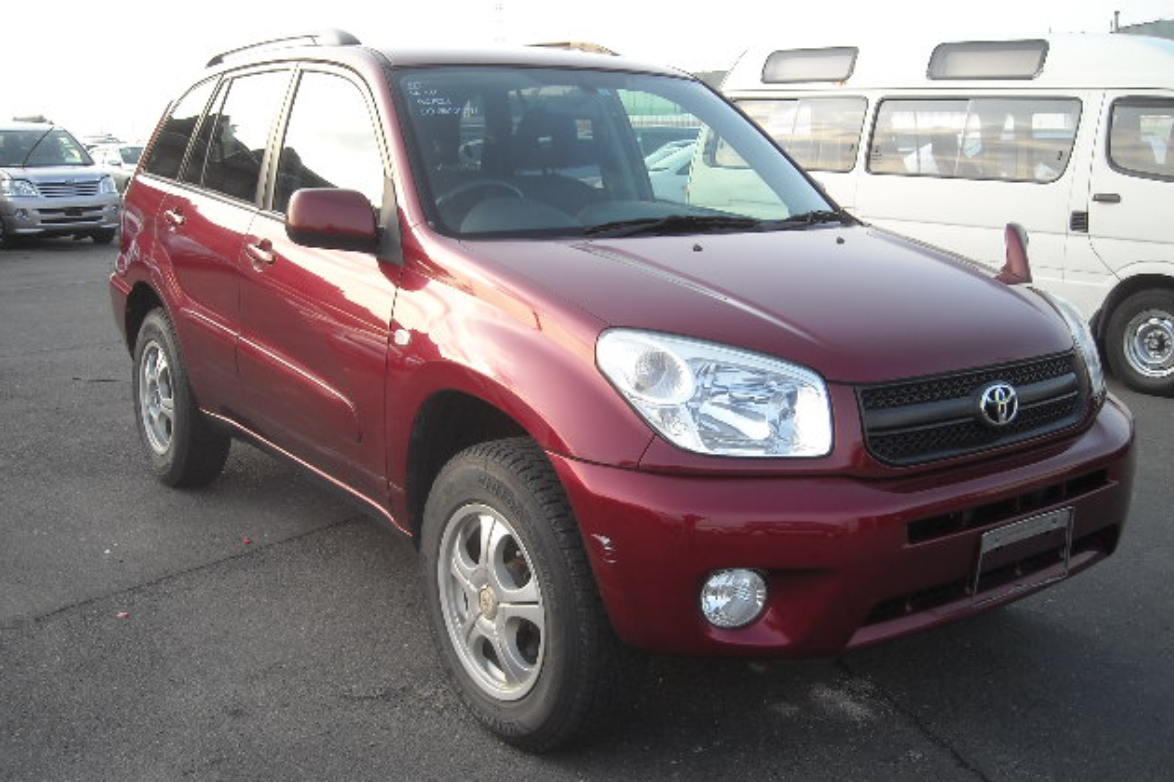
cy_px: 387
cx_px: 593
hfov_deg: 51.9
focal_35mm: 37
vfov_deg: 35.9
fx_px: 1207
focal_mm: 5.7
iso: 64
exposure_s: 1/260
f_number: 2.8
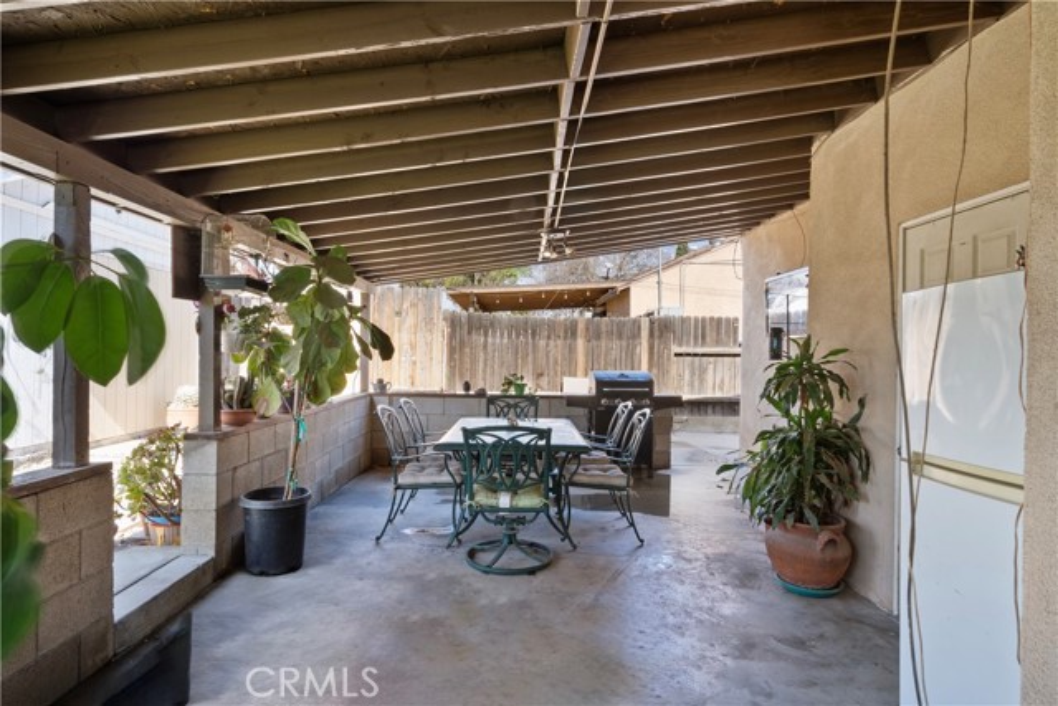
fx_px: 558
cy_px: 353
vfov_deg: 64.6
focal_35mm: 19
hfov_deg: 86.9
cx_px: 529
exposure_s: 2
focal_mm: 19
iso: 64
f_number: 22
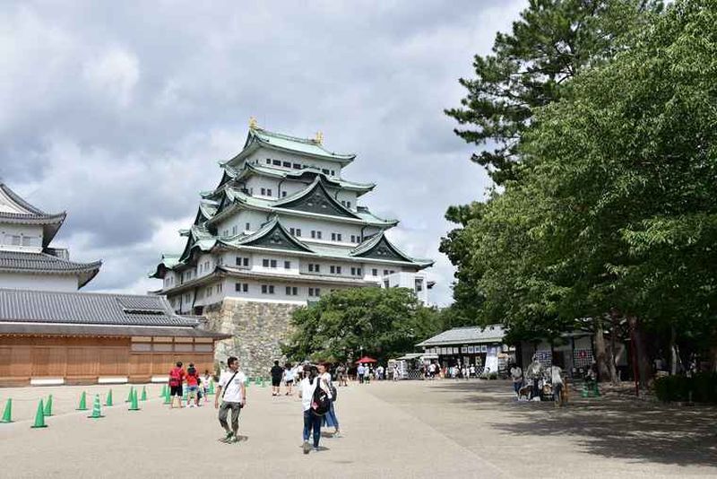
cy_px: 240
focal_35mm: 30
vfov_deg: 43.6
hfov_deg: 61.9
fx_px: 598
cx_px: 358
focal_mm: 20
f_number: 5
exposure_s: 1/800
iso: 100
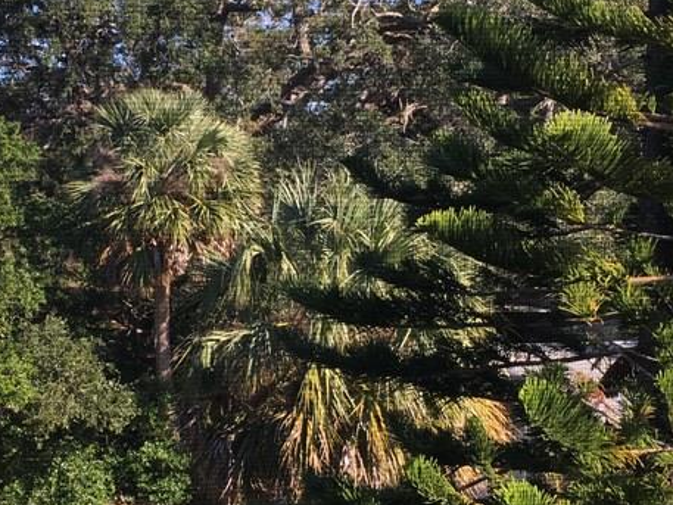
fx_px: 1264
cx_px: 250
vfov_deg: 22.6
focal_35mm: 65
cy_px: 299
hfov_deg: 29.7
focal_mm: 4.15
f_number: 2.2
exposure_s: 1/392
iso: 25
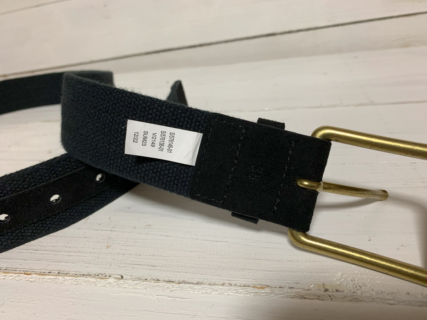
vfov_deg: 53.1
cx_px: 214
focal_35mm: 26
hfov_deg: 67.3
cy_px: 160
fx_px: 321
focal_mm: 4.25
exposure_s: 1/60
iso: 250
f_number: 1.8
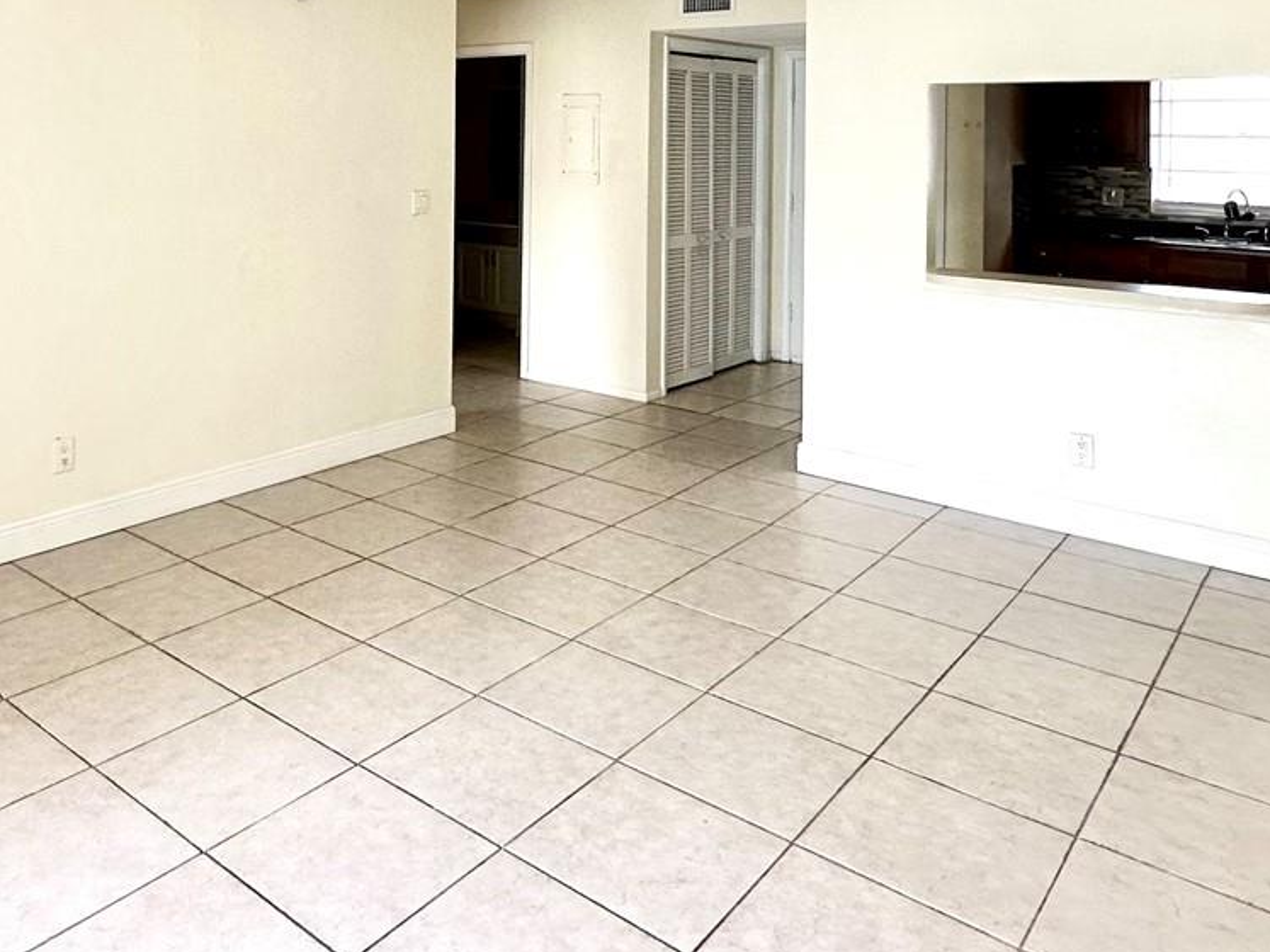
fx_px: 1100
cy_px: 133
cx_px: 434
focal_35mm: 30
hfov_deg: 58.7
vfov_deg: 43.5
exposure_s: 1/99
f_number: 2.2
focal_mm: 2.22
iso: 100
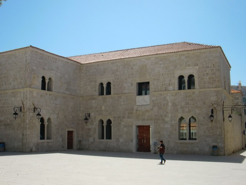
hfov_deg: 49.0
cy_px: 92
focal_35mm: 38
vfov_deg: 37.7
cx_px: 123
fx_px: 270
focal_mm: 6.66
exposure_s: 1/320
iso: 100
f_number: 8.9
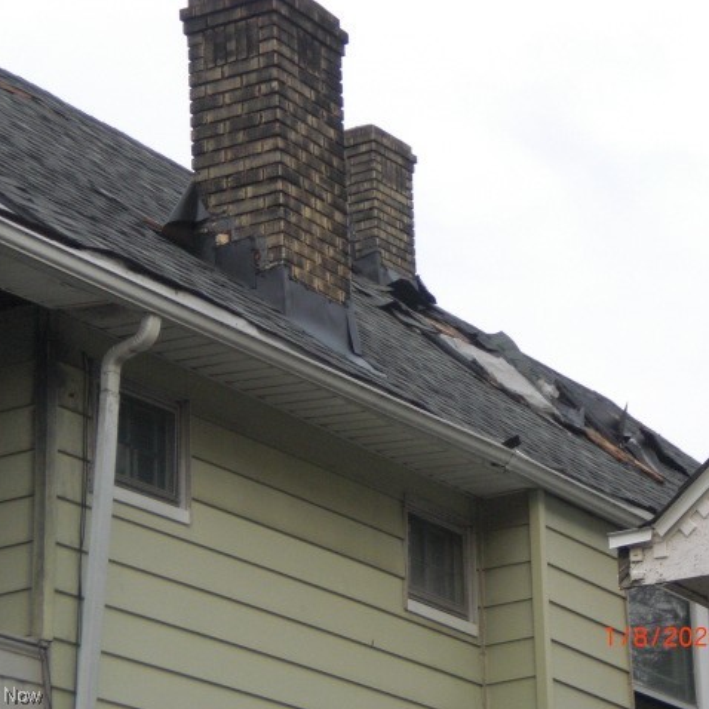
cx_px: 427
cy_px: 354
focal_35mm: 135
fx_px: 3128
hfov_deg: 12.9
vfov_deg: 12.9
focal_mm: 18.9
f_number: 5.9
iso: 200
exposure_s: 1/160
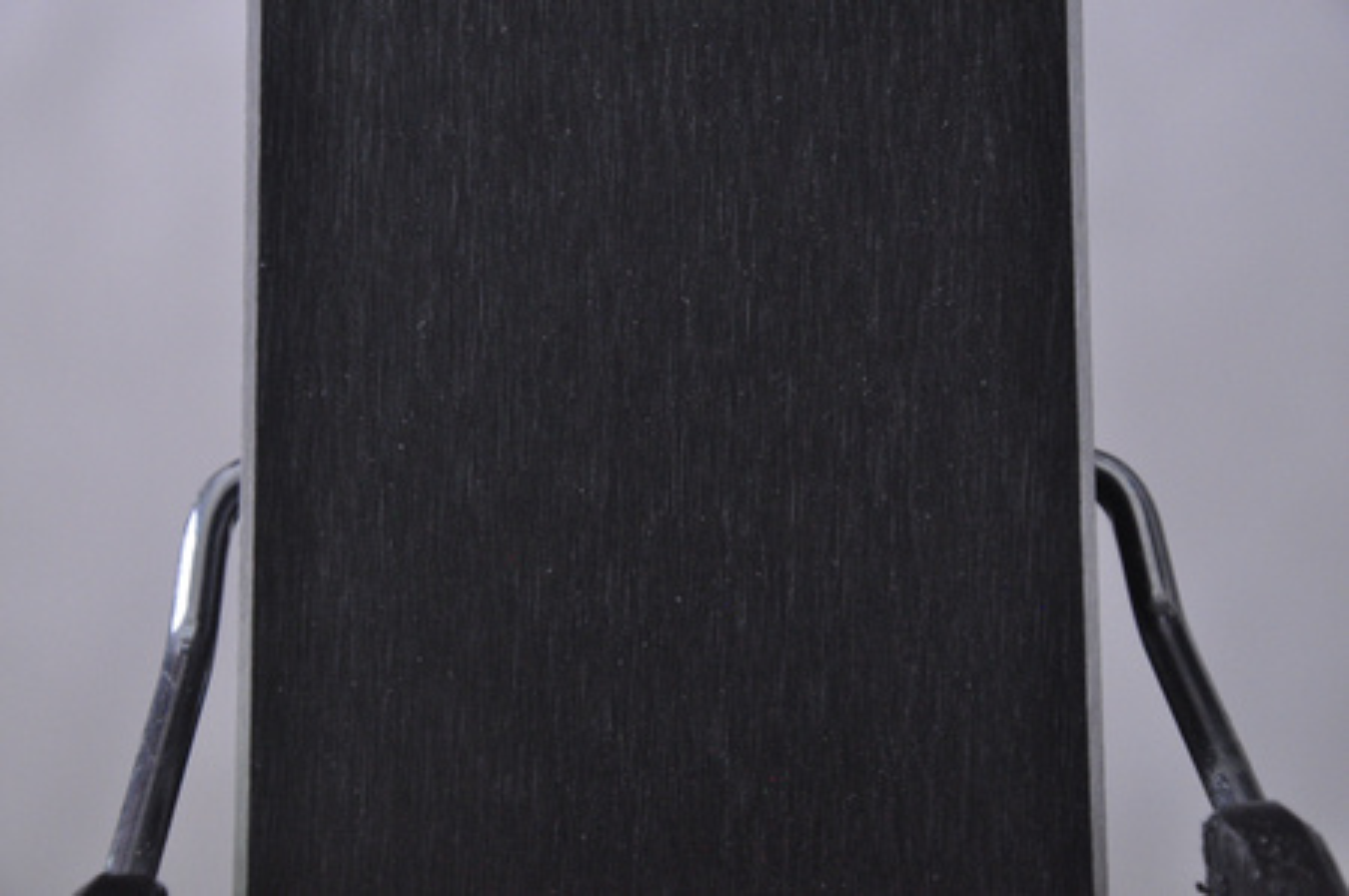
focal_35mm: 158
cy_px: 448
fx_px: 5895
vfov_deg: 8.7
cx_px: 674
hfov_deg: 13.1
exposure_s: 1/125
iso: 3200
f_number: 9.5
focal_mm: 105
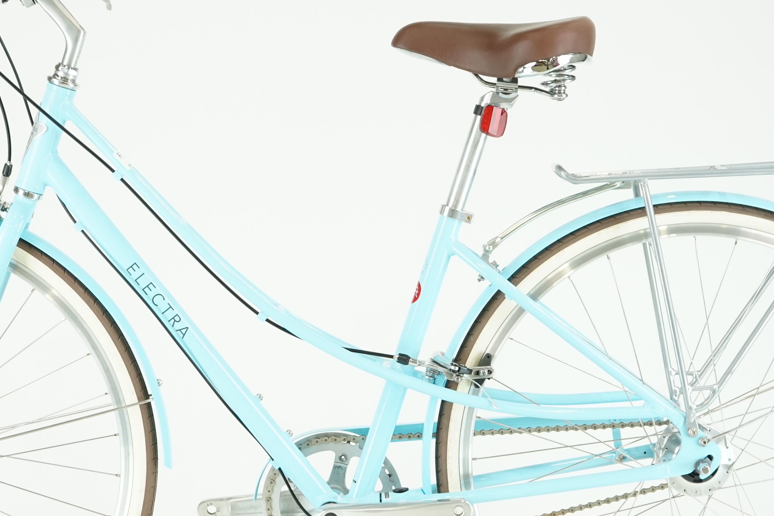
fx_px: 2128
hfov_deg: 20.6
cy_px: 295
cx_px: 292
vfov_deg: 13.8
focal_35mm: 99
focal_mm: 56
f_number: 5.6
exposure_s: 1/200
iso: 1600
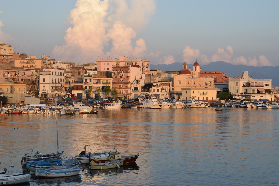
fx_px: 535
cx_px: 140
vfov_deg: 19.7
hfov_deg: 29.2
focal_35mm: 69
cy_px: 93
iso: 200
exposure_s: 1/80
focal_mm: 46
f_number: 13
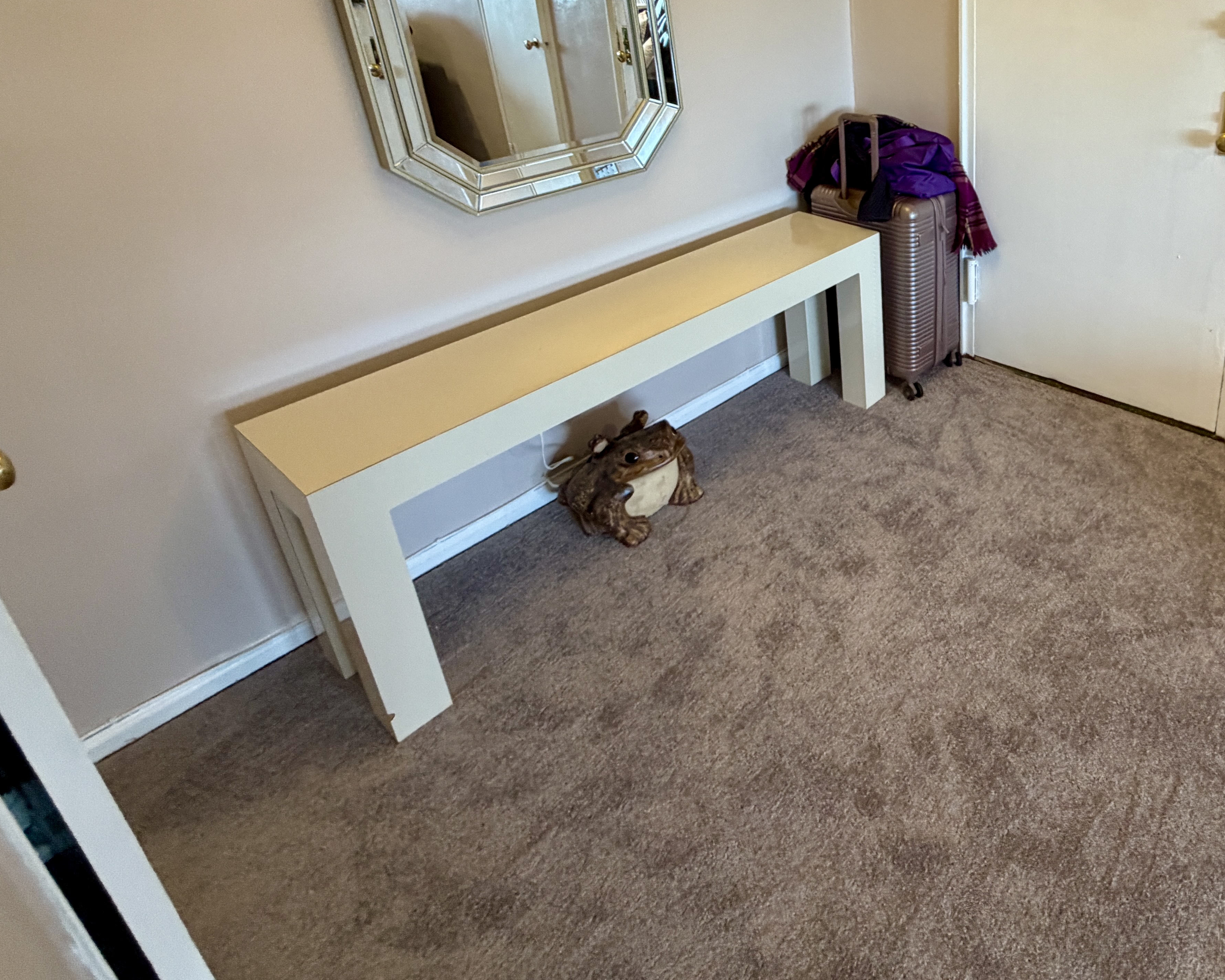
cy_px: 244
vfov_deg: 59.7
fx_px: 798
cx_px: 963
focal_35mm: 22
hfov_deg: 68.6
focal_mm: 2.22
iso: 320
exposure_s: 1/60
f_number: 2.2
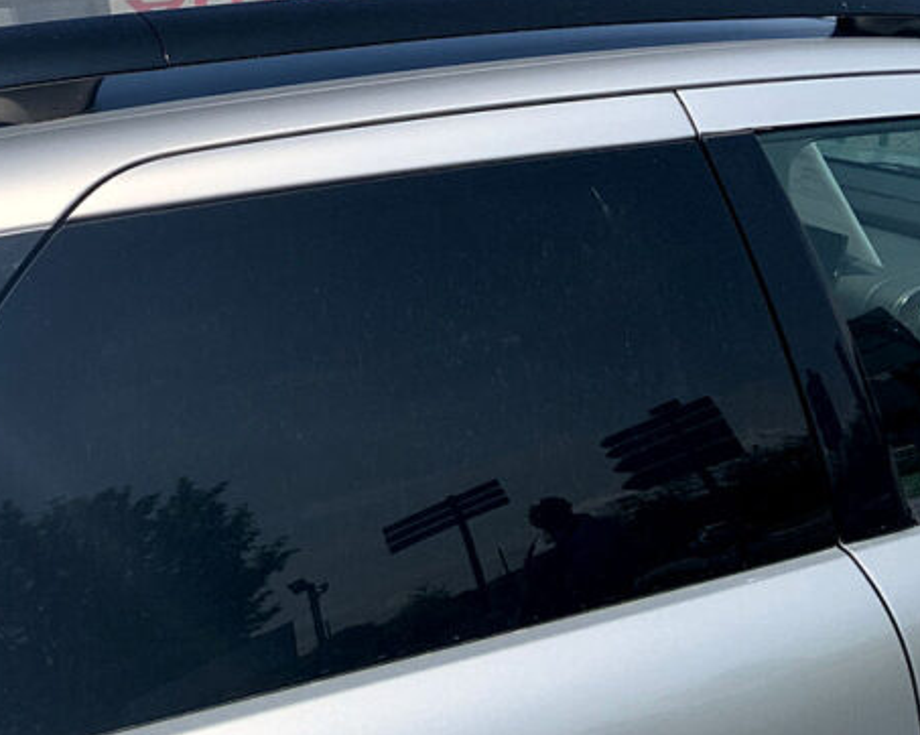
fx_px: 1361
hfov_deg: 36.4
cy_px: 144
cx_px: 215
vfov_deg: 29.5
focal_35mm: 50
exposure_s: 1/3788
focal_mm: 3
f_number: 1.8
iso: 20
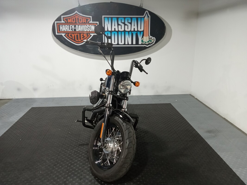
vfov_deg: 49.7
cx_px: 124
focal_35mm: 28
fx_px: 200
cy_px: 92
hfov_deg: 63.4
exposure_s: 1/40
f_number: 2.2
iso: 351
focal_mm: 3.71
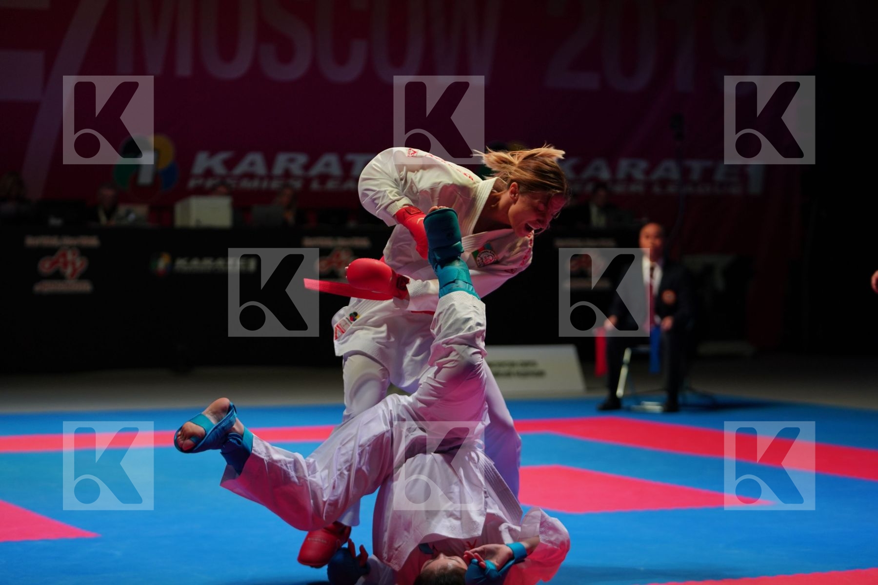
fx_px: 2268
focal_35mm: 93
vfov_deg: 14.7
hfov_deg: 21.9
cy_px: 292
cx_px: 439
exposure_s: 1/1000
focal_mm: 93
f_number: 2.8
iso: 1250
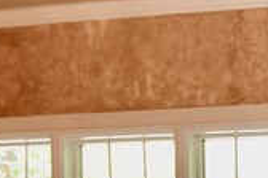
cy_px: 319
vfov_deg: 12.8
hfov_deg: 14.6
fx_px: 722
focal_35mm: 97
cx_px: 625
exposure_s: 1/60
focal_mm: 10
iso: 450
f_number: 4
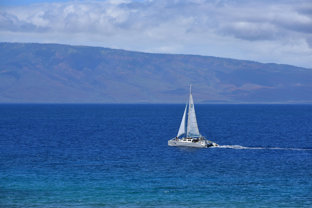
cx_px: 156
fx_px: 1344
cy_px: 104
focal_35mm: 155
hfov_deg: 13.2
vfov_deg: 8.9
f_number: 8
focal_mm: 155
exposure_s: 1/1000
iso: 200
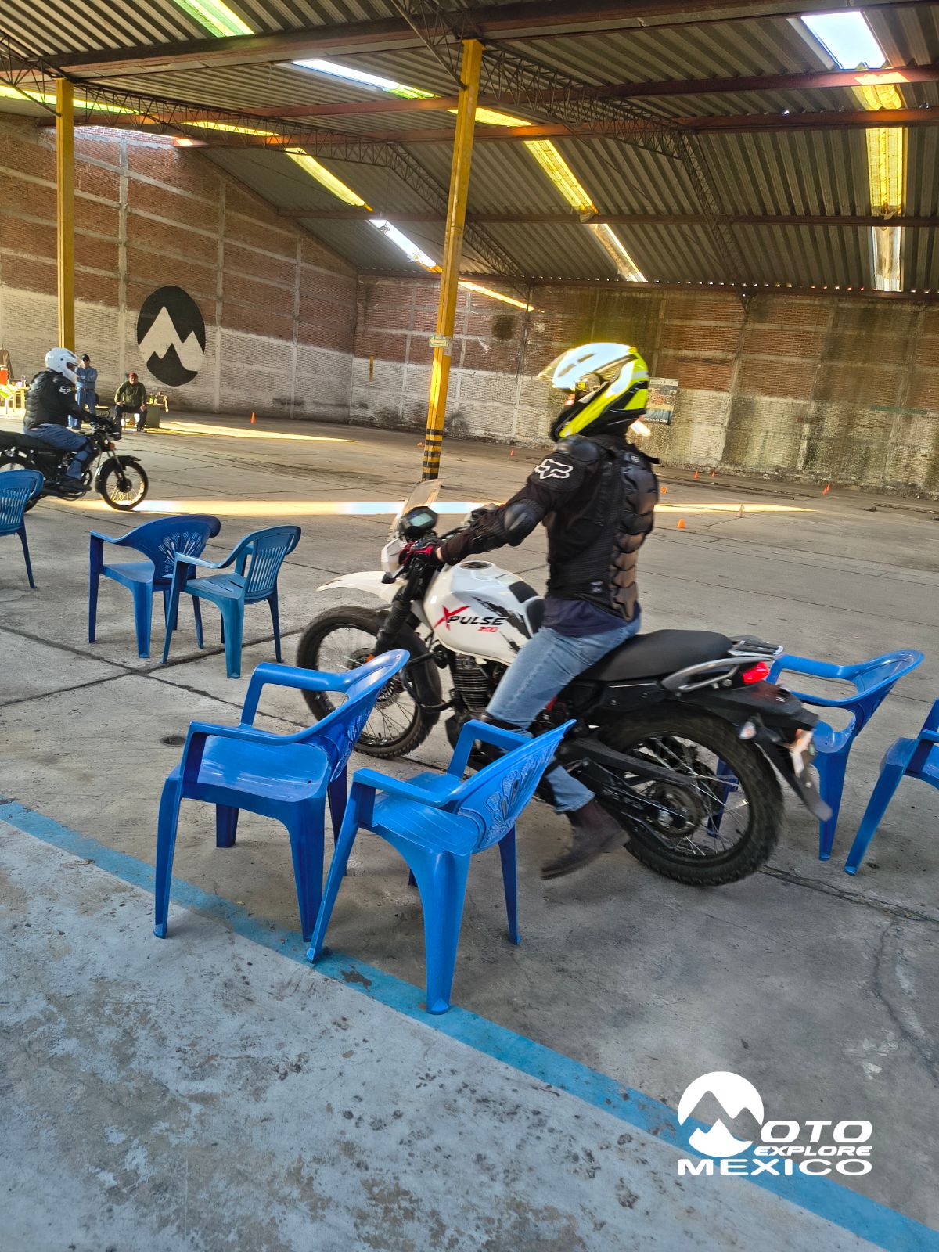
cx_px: 470
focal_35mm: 24
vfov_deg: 71.6
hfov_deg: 56.8
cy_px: 626
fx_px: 868
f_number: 1.8
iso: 247
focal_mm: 5.56
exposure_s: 1/120
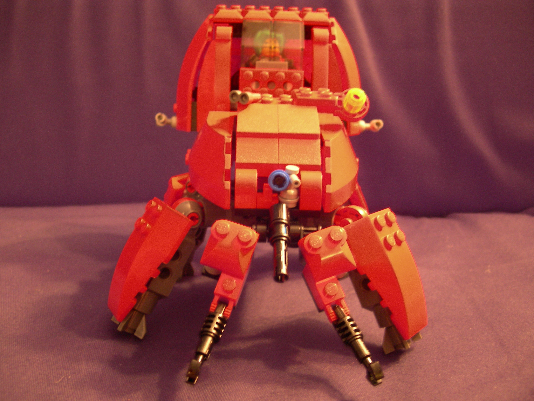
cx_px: 267
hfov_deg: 49.0
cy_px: 200
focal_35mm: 38
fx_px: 586
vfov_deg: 37.7
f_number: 2.8
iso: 200
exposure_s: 1/4
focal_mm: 7.8
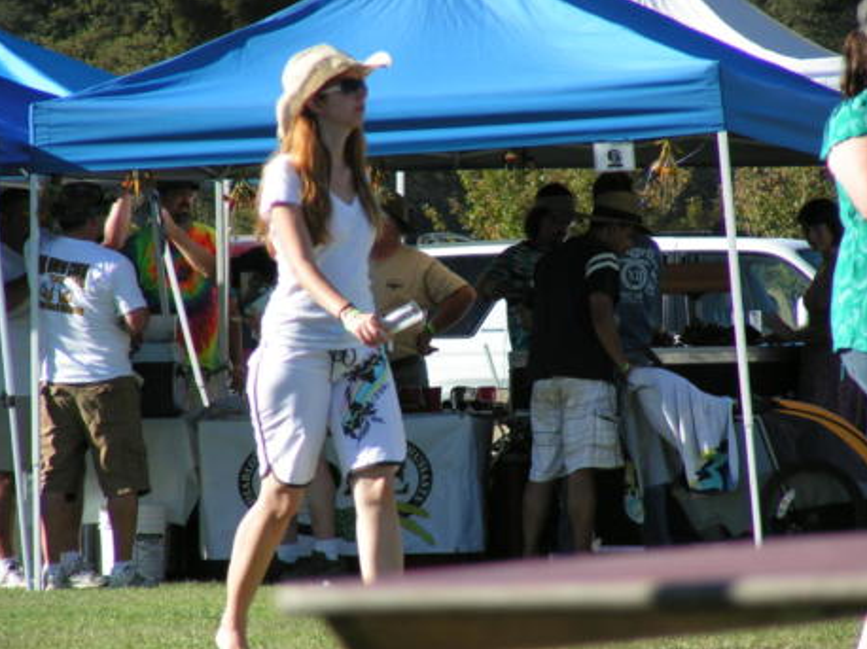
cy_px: 324
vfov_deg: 3.6
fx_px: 10389
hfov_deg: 4.8
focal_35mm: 415
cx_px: 466
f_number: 4
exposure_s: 1/500
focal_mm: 58
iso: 50
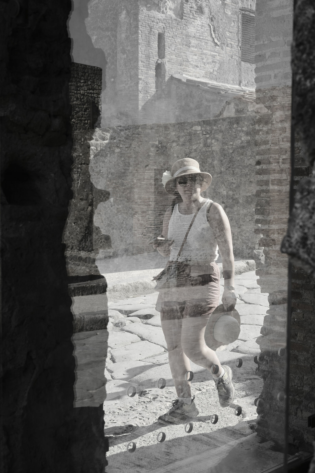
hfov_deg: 25.5
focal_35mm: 53
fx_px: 696
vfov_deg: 37.5
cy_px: 236
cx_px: 158
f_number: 8
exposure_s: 1/300
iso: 400
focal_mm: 35
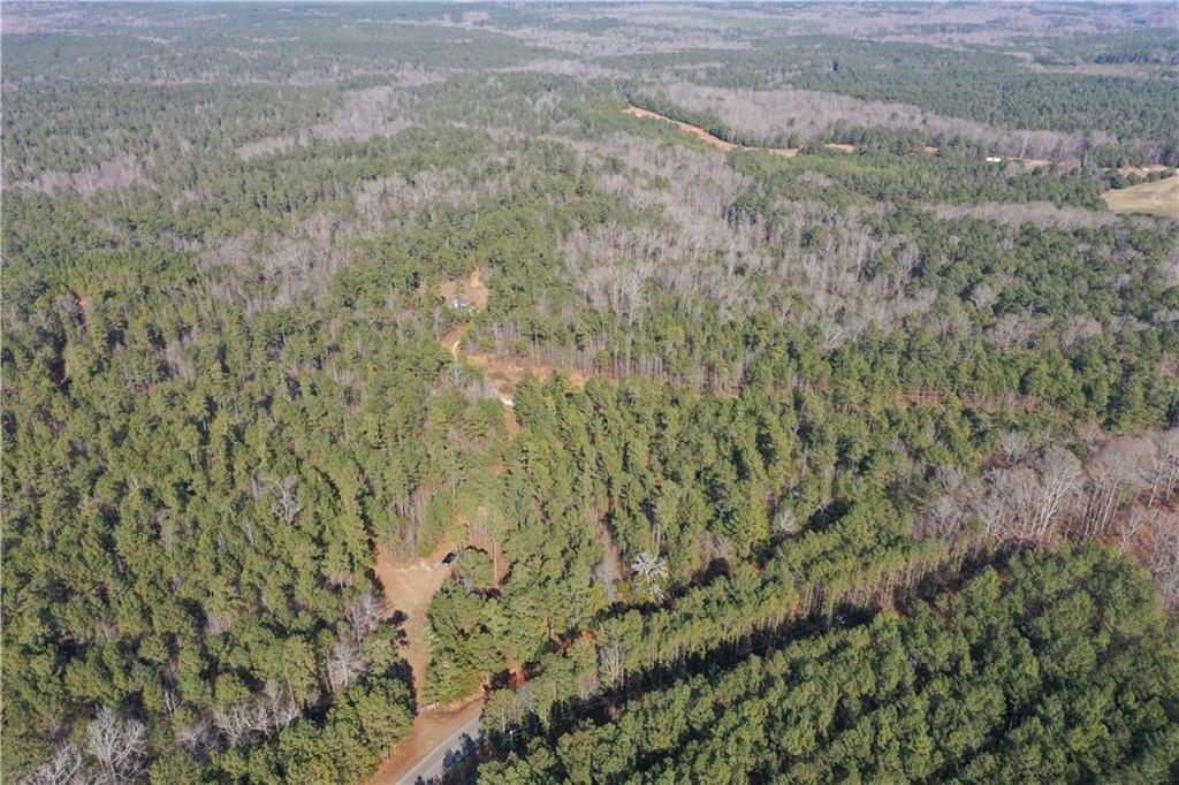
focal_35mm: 28
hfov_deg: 65.5
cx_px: 590
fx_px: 917
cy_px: 392
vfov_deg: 46.4
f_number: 5
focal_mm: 10.26
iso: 100
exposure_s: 1/320
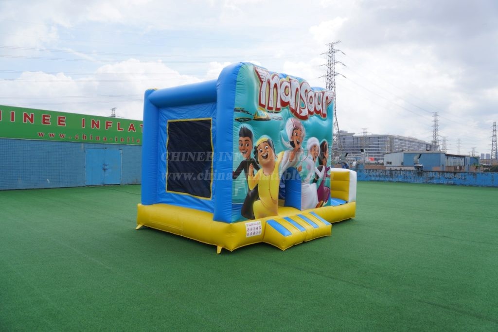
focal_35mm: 24
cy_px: 166
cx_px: 249
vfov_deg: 53.1
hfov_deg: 73.7
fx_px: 332
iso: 100
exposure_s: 1/640
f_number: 4.5
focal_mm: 16
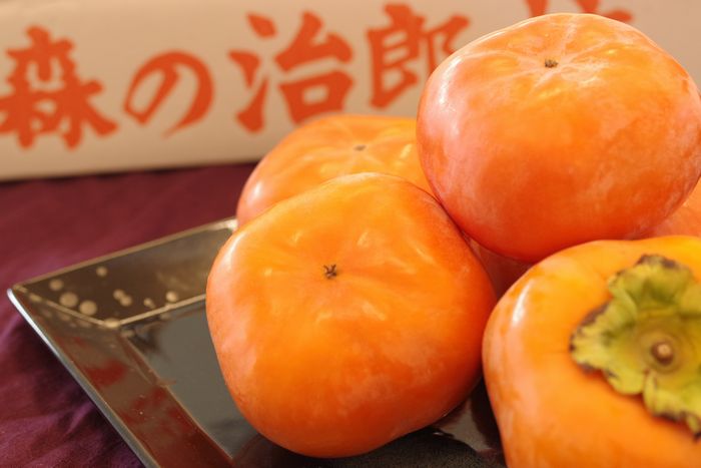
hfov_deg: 27.0
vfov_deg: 18.2
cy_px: 234
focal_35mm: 75
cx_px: 350
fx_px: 1461
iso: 800
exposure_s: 1/100
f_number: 4.5
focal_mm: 50
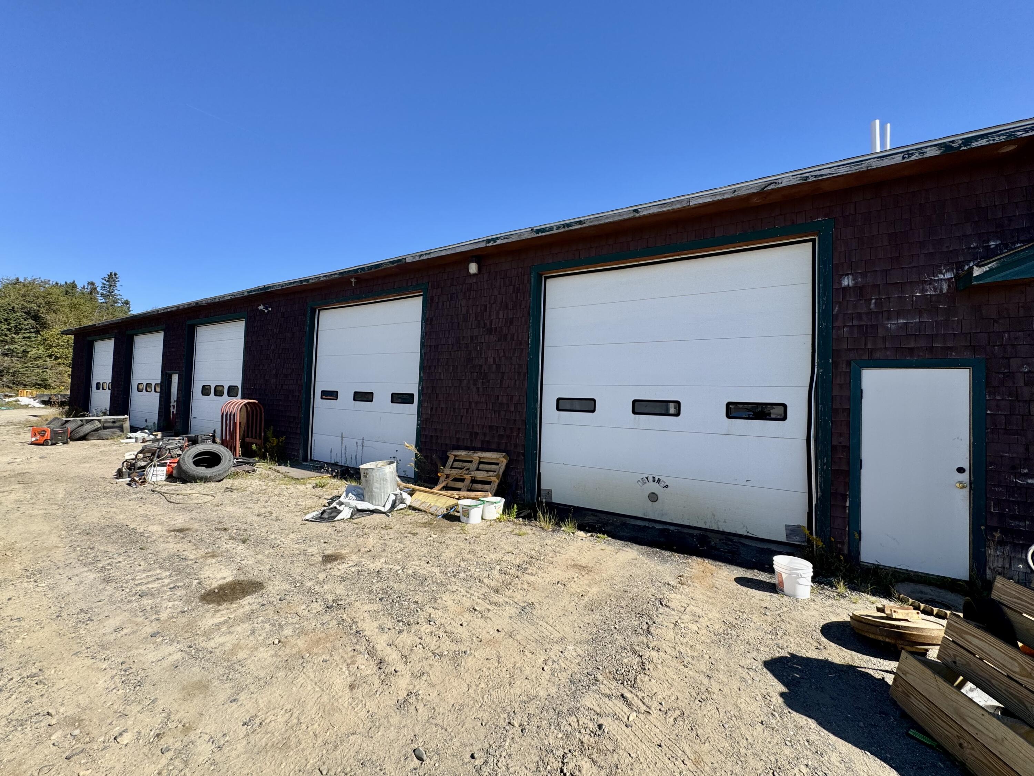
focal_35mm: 14
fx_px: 418
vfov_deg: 85.7
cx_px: 517
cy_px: 388
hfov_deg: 102.1
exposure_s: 1/1198
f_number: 2.2
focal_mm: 2.22
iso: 50
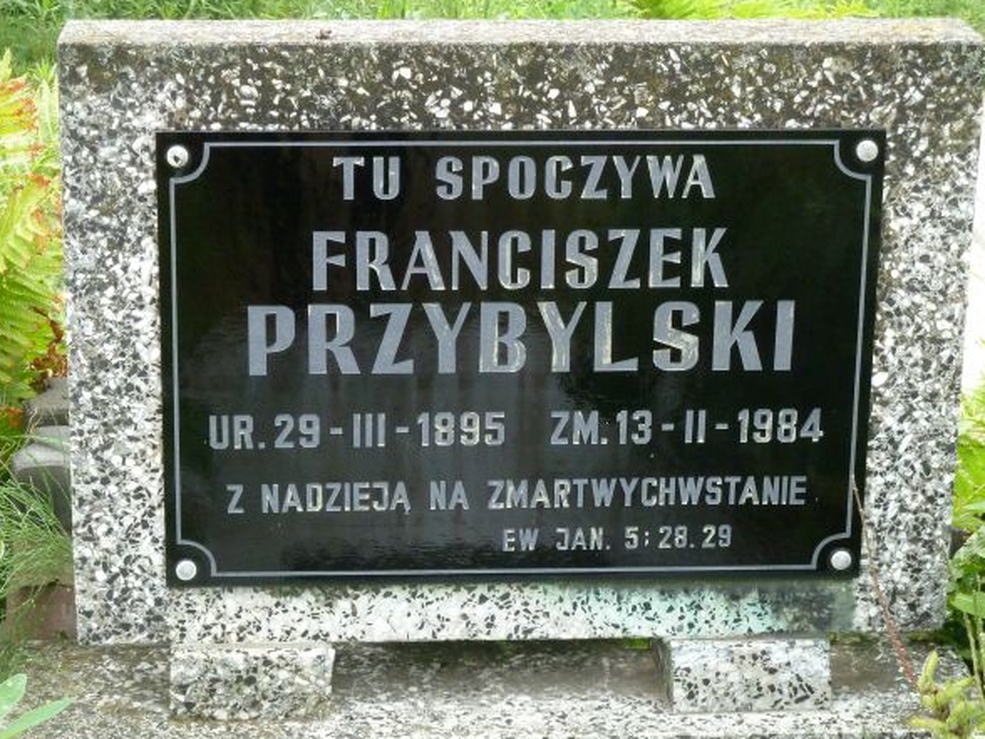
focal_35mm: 98
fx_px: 2789
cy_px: 377
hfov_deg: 20.0
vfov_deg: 15.1
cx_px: 491
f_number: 4.3
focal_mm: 14.7
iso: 500
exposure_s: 1/80
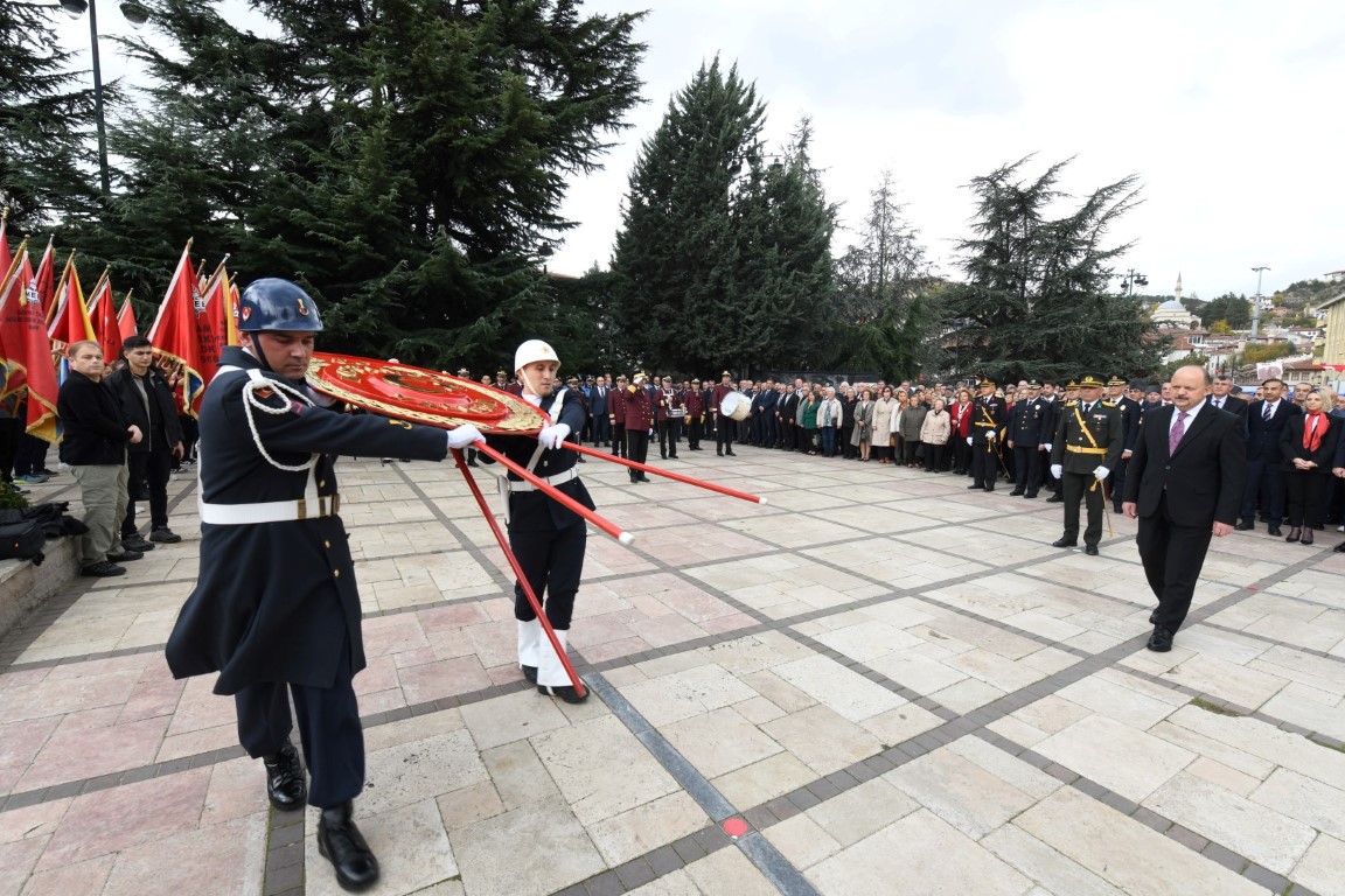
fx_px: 598
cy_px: 448
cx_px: 672
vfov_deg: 73.7
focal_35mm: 16
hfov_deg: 96.7
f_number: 10
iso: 500
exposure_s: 1/125
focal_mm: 16
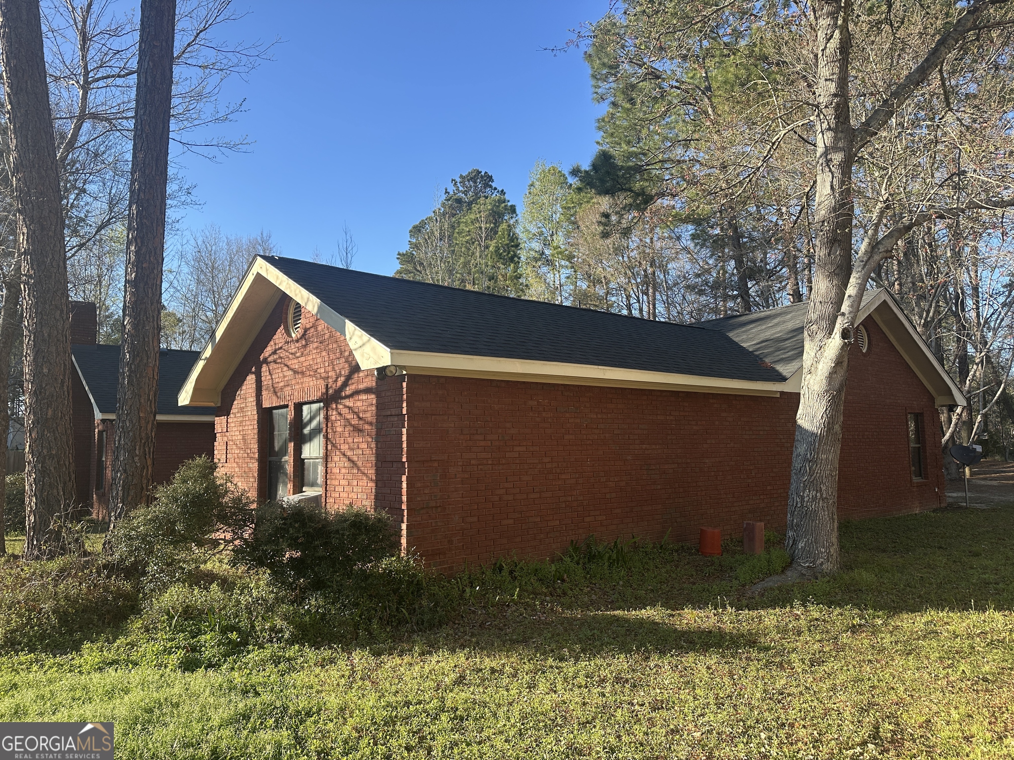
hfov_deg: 71.6
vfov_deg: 56.8
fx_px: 703
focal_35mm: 24
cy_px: 380
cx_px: 507
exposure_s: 1/1241
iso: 80
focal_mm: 6.86
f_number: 1.78
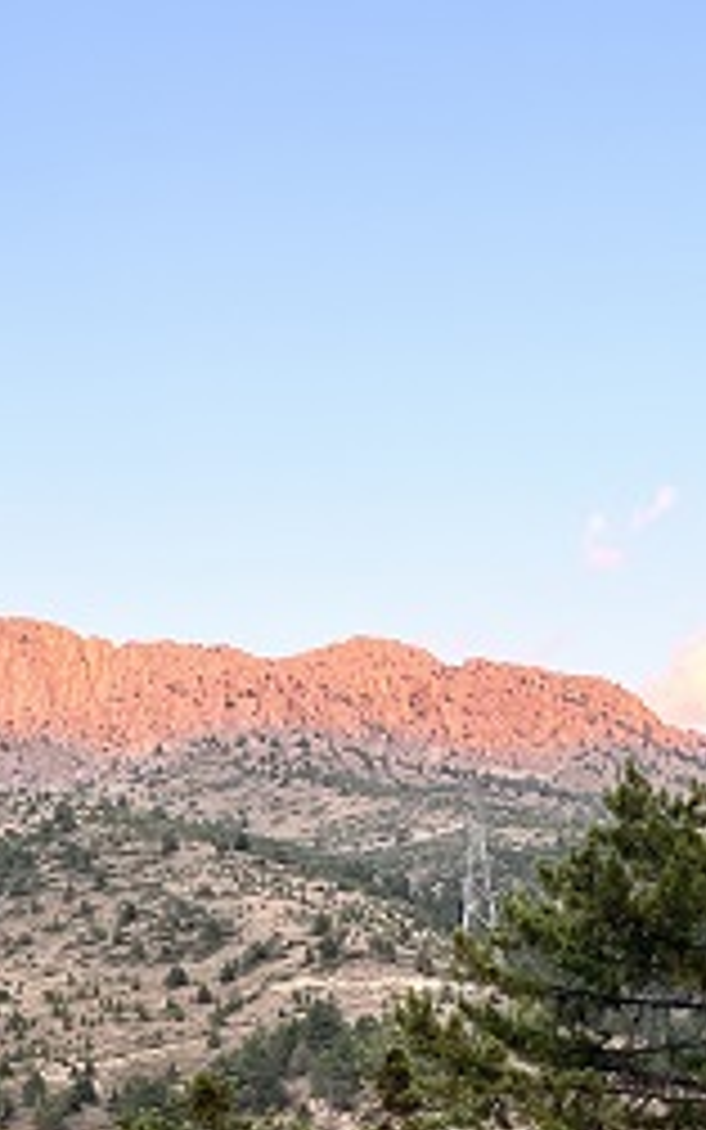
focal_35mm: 66
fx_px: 2031
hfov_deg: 19.7
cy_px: 815
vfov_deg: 30.7
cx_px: 292
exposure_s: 1/509
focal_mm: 5.7
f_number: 1.5
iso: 50
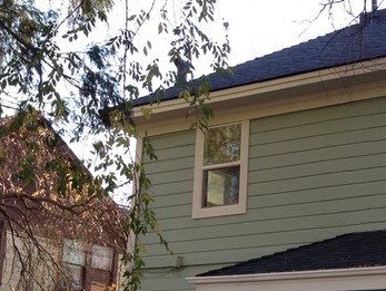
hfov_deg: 24.2
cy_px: 280
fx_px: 848
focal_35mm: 76
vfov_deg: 19.0
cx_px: 407
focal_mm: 4.13
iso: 50
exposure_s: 1/150
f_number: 2.4
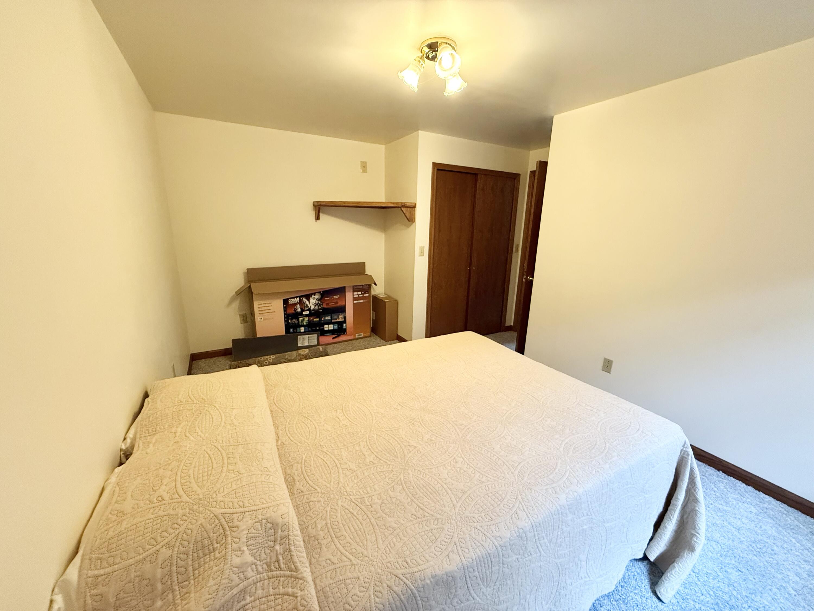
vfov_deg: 85.7
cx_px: 407
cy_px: 306
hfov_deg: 102.1
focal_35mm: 14
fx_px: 329
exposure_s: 1/60
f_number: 2.2
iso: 640
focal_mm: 2.22
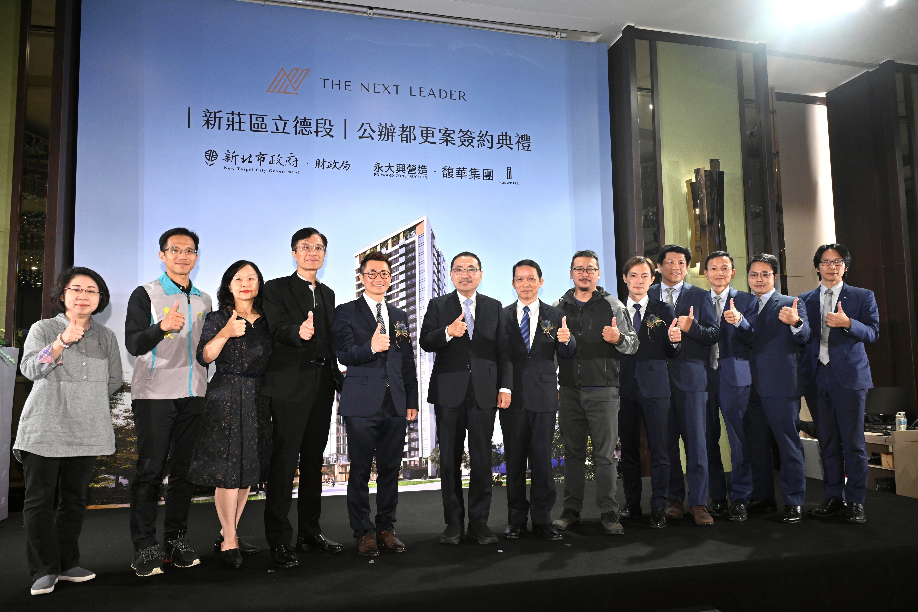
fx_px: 612
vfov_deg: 53.1
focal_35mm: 24
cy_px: 306
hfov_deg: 73.7
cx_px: 459
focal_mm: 24
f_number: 4
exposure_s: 1/125
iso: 1250
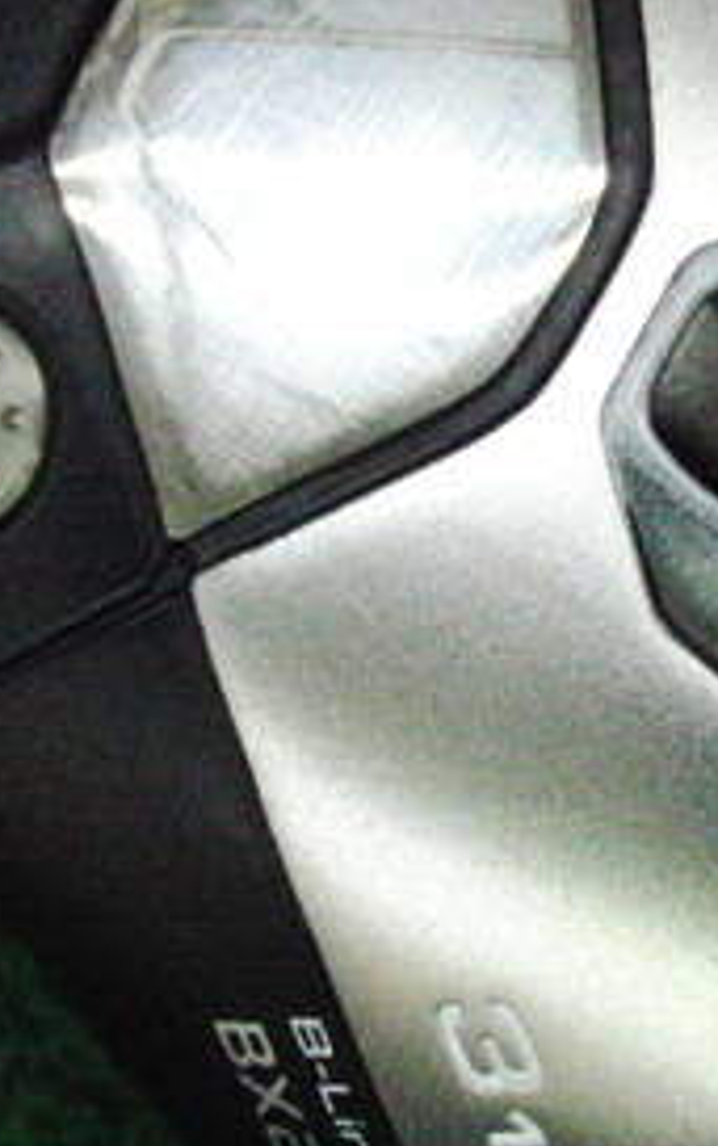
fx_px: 2876
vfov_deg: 22.5
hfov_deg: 14.1
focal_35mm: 92
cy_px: 390
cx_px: 672
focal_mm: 6.42
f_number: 3.6
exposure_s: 1/800
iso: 3200
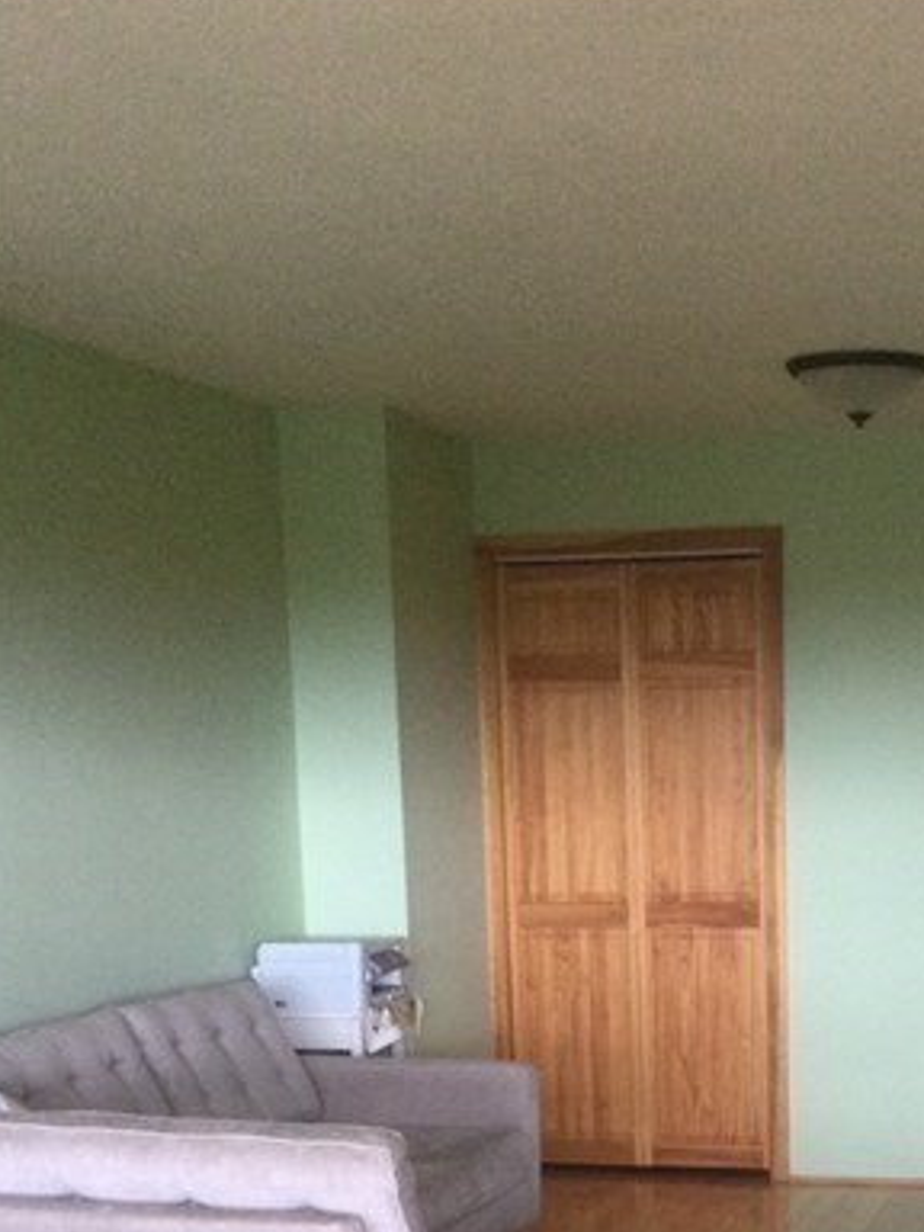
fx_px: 2207
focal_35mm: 62
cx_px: 738
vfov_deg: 29.7
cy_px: 1133
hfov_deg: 23.3
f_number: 2.4
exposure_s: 1/30
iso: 125
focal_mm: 3.3
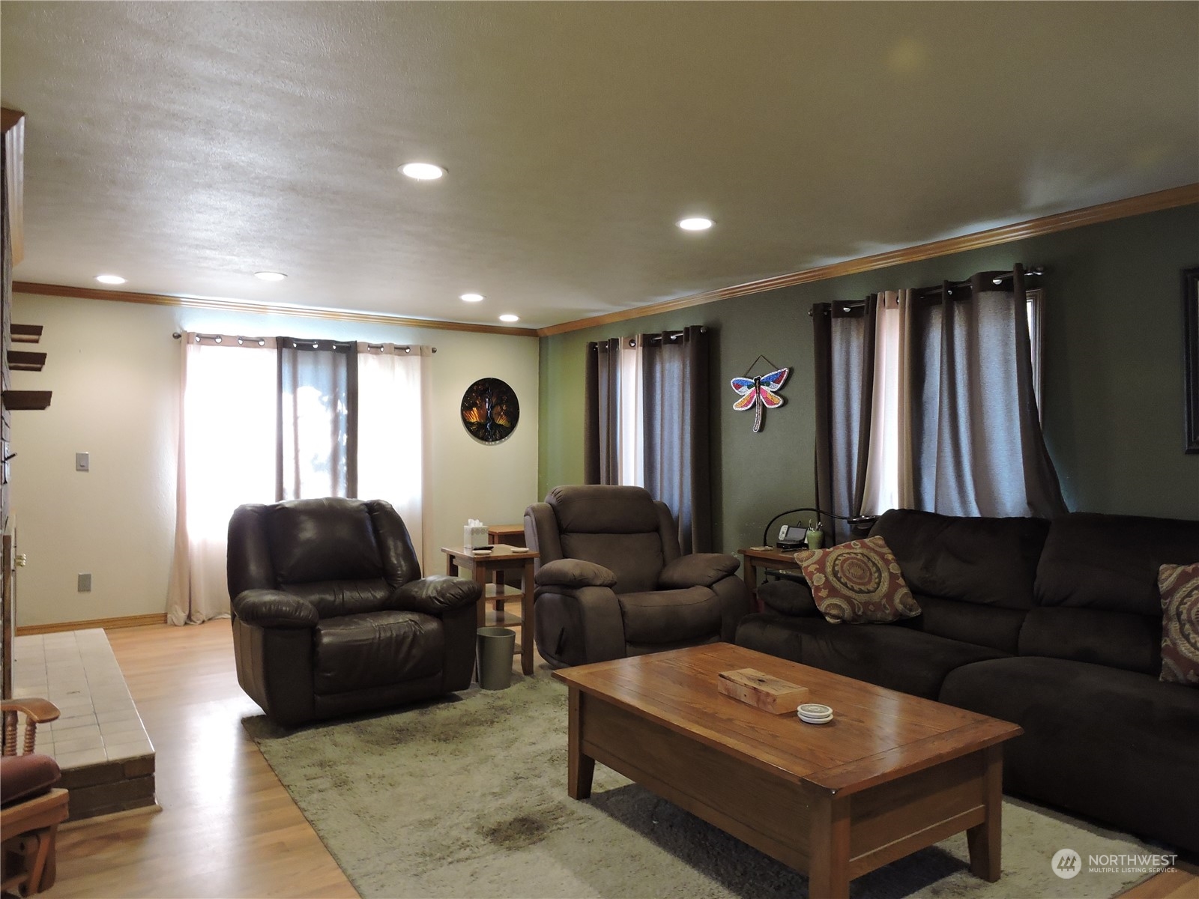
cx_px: 600
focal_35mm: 24
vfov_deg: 56.8
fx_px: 831
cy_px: 450
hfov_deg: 71.6
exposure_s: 1/20
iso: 400
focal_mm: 4.3
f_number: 3.3
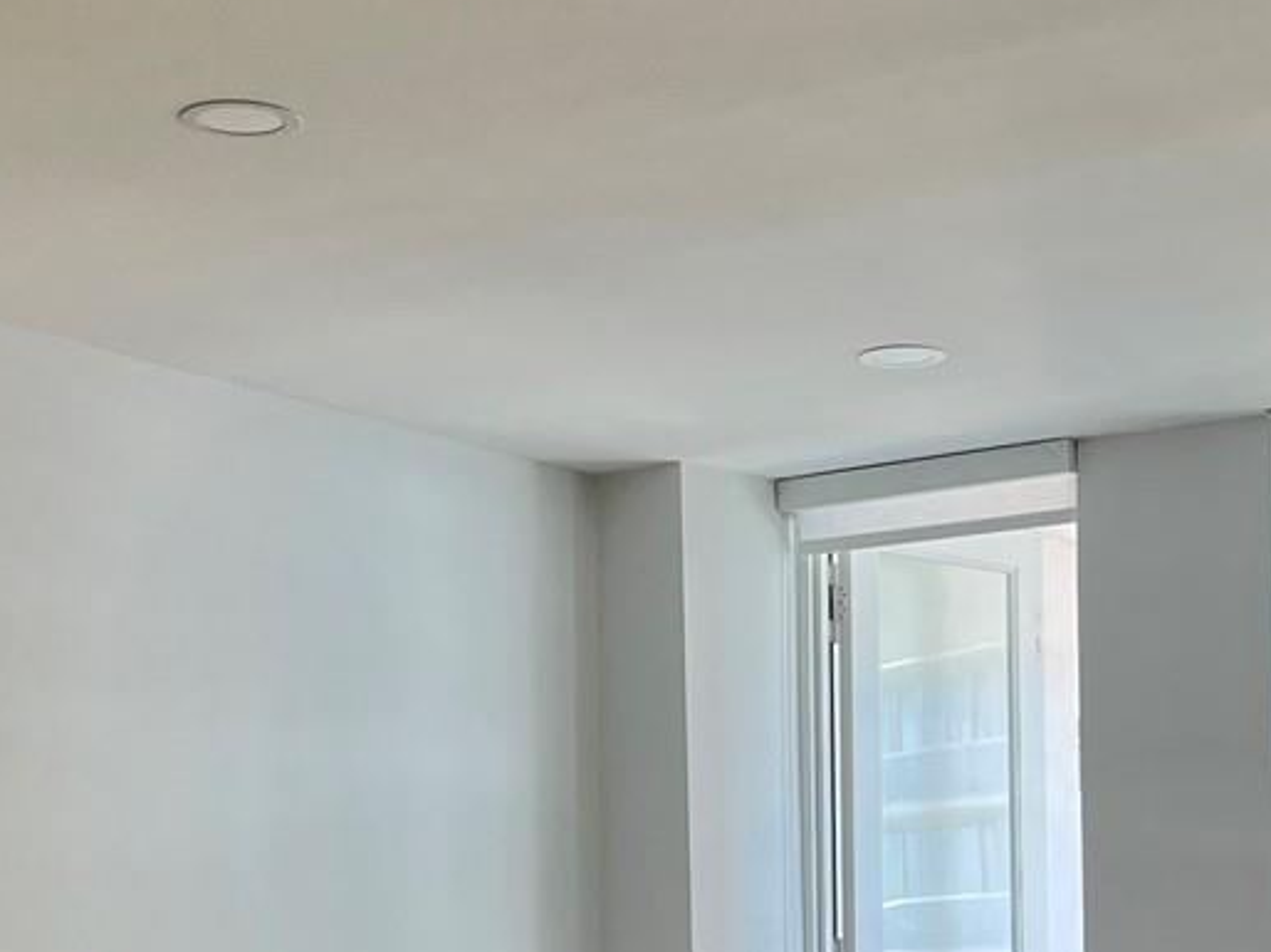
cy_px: 969
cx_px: 725
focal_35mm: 81
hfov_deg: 24.1
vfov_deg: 17.7
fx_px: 2973
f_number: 1.6
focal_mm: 5.1
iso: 100
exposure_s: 1/120
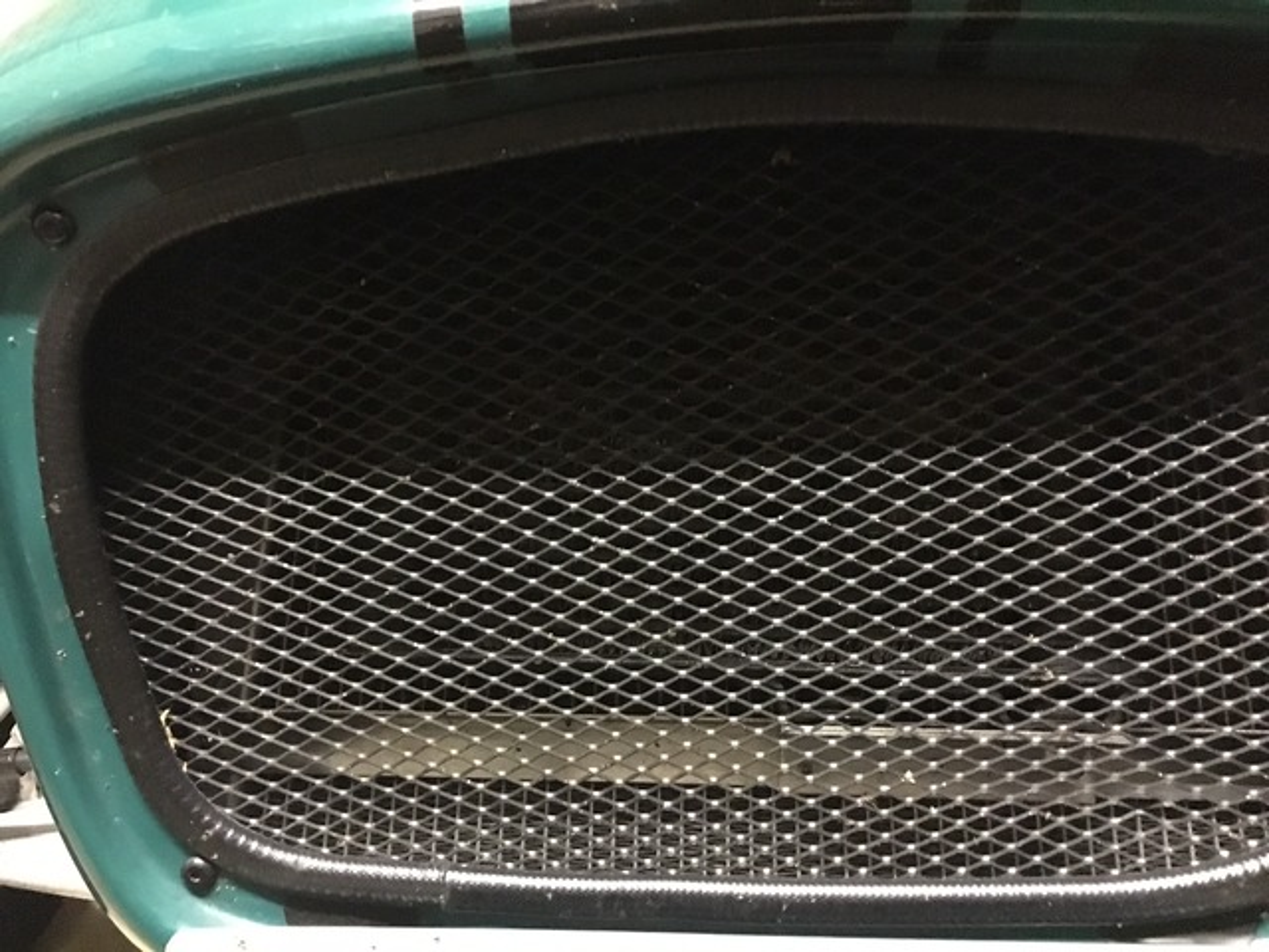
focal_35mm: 29
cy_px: 476
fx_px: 1063
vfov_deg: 48.2
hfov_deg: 61.7
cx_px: 634
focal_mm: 4.15
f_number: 2.2
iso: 1600
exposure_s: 1/17
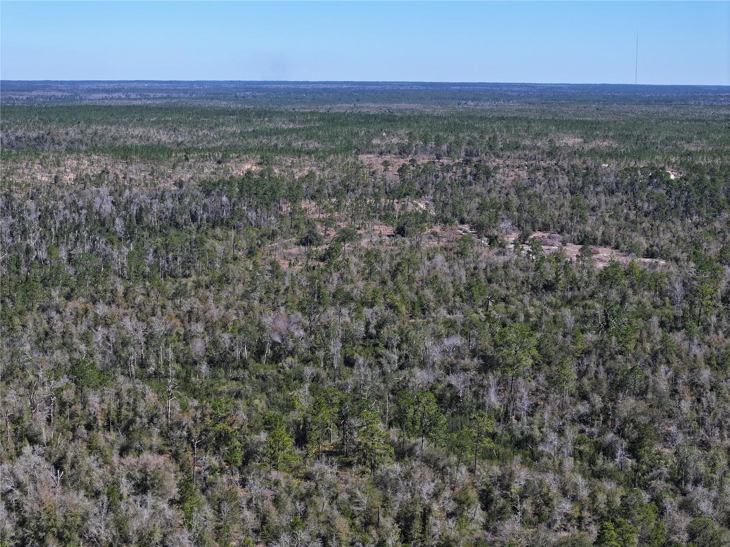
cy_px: 274
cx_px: 365
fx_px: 1476
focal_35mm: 70
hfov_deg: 27.8
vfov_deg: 21.0
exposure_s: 1/1250
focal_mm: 19.35
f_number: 2.8
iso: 150
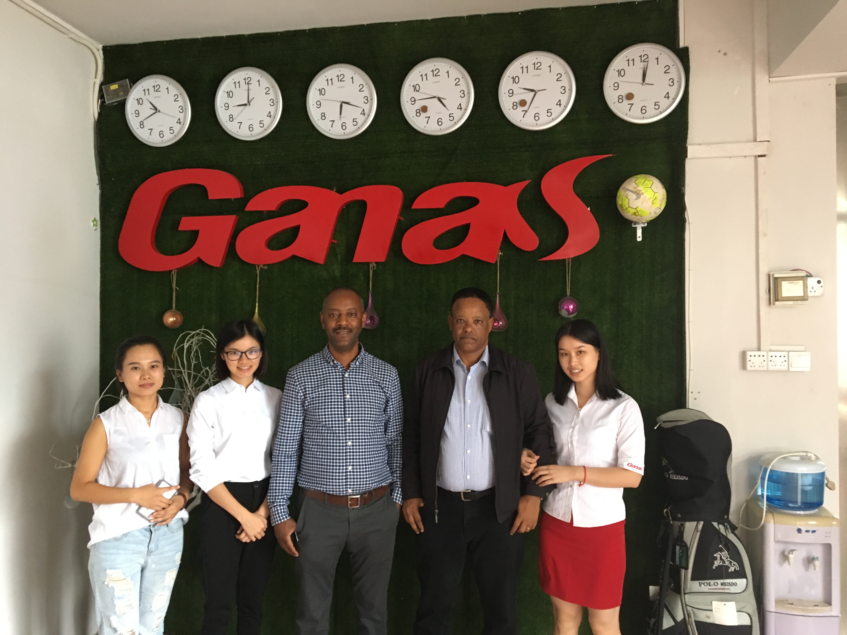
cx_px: 424
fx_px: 710
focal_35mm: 29
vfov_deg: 48.2
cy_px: 318
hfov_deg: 61.7
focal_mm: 4.15
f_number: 2.2
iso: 200
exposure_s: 1/20
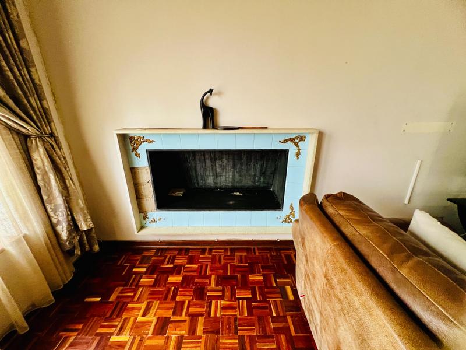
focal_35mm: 13
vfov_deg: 89.9
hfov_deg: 106.2
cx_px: 233
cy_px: 175
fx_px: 175
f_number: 1.8
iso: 250
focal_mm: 1.57
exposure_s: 1/70
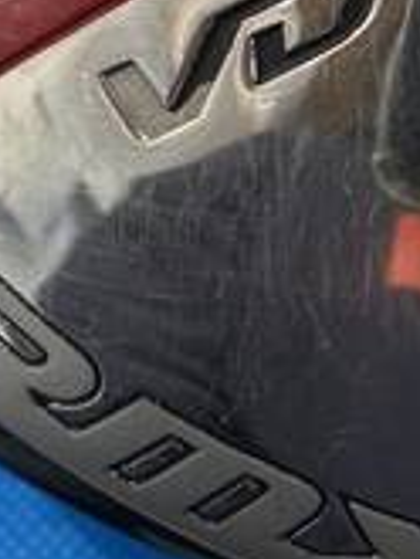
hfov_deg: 14.7
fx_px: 1632
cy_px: -27
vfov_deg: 18.8
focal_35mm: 101
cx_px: 237
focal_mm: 4.25
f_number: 1.8
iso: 200
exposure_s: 1/60
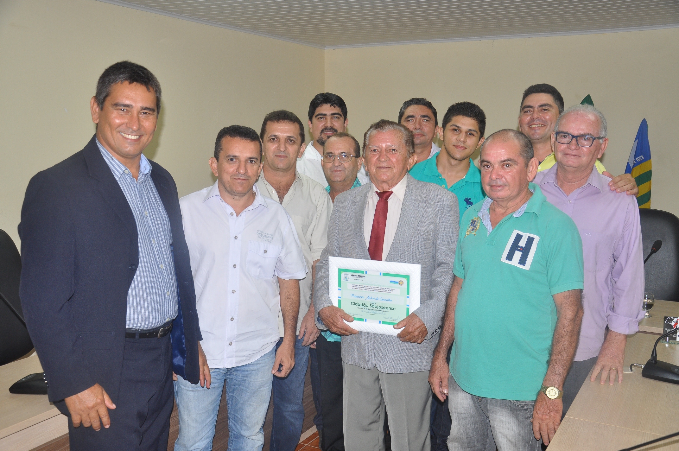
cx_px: 340
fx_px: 706
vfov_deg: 35.4
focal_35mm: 38
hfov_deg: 51.3
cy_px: 226
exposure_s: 1/80
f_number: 5.6
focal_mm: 25
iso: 400
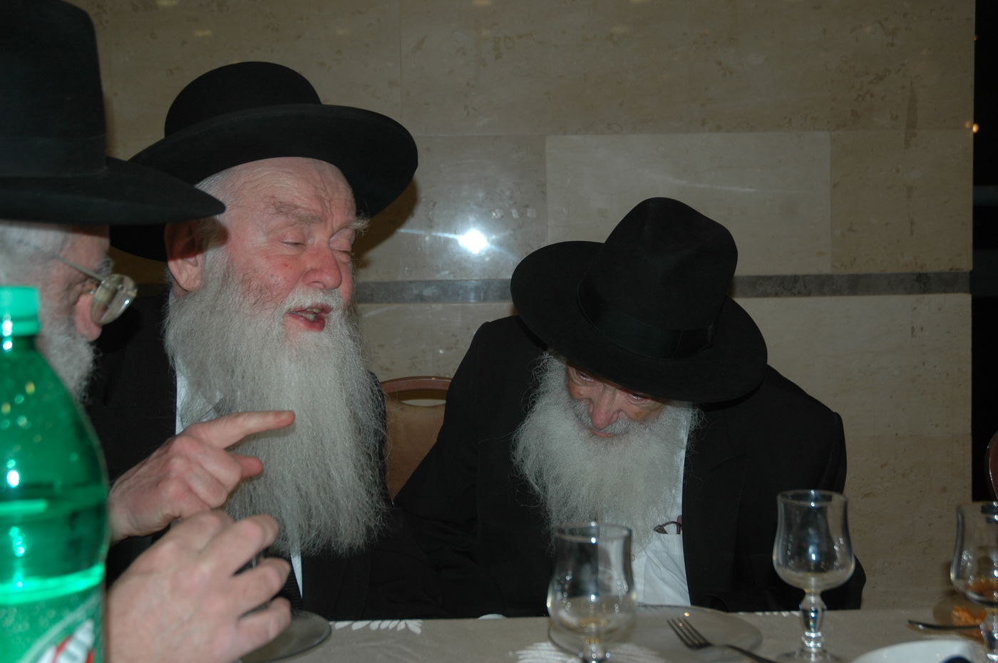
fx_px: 1288
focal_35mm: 46
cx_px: 499
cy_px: 332
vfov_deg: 28.9
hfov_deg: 42.4
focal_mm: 31
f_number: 4
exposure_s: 1/60
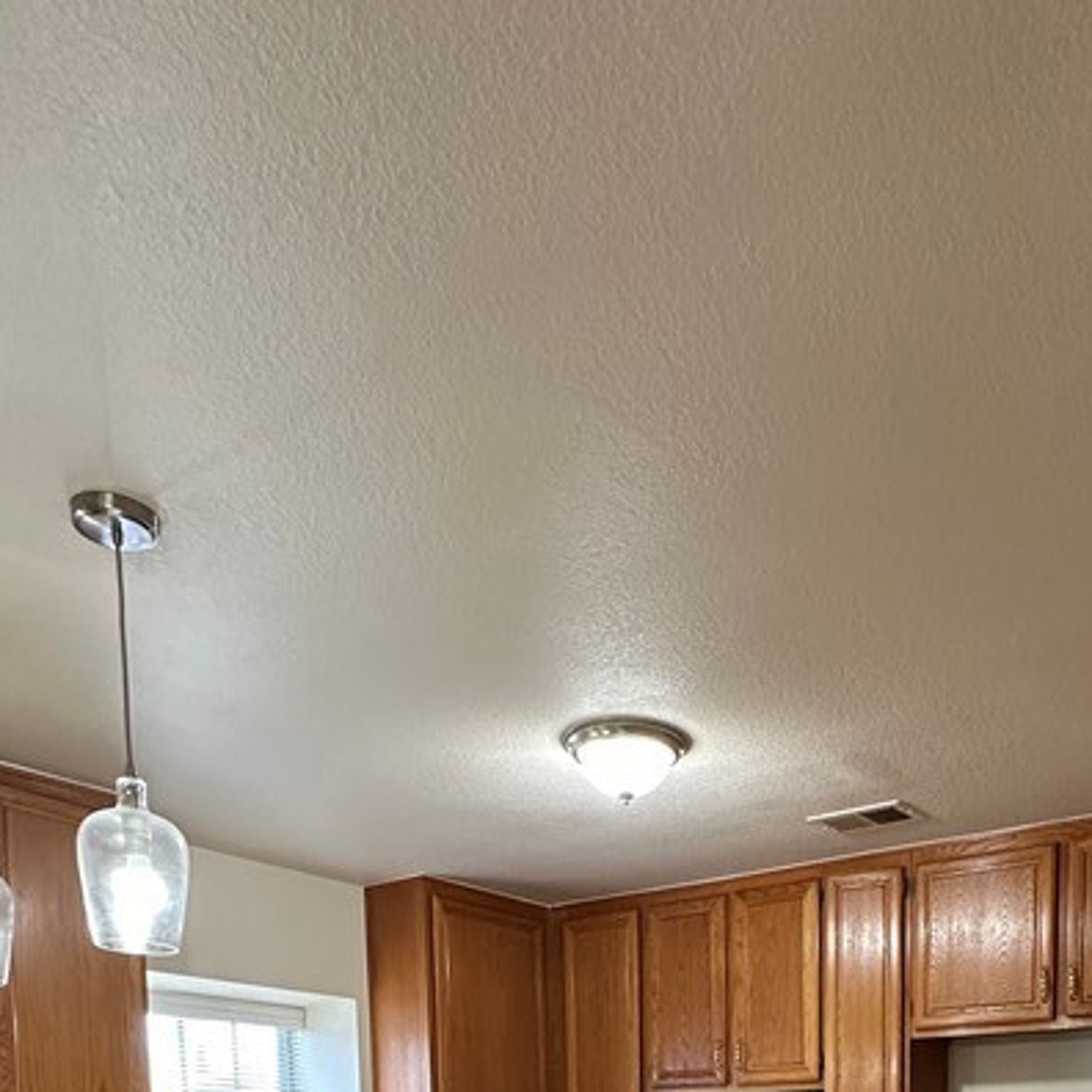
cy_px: 1257
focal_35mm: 32
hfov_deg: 50.3
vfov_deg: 39.5
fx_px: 1142
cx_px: 720
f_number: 2.2
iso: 400
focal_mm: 2.22
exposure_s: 1/60
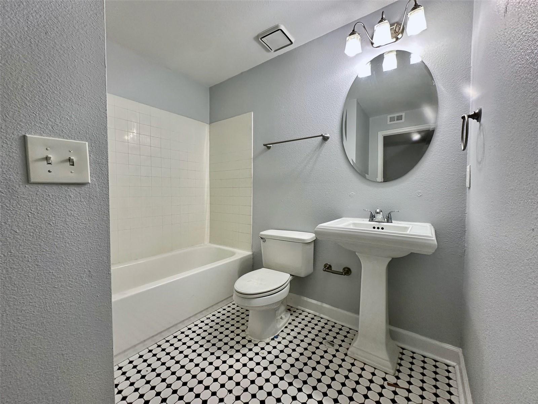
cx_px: 269
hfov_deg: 102.1
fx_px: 218
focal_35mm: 14
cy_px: 202
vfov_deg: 85.7
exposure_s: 1/120
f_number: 2.2
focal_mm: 2.22
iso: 200
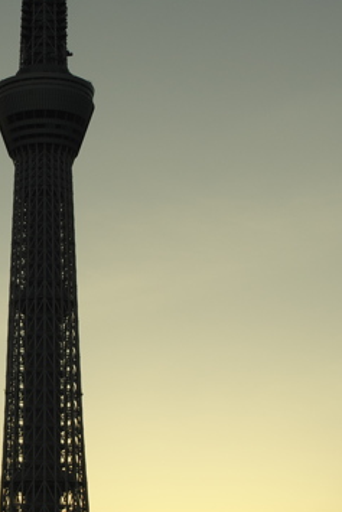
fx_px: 1657
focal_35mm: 116
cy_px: 348
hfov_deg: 11.5
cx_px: -68
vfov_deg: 17.5
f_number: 8
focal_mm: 27
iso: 100
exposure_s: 1/320
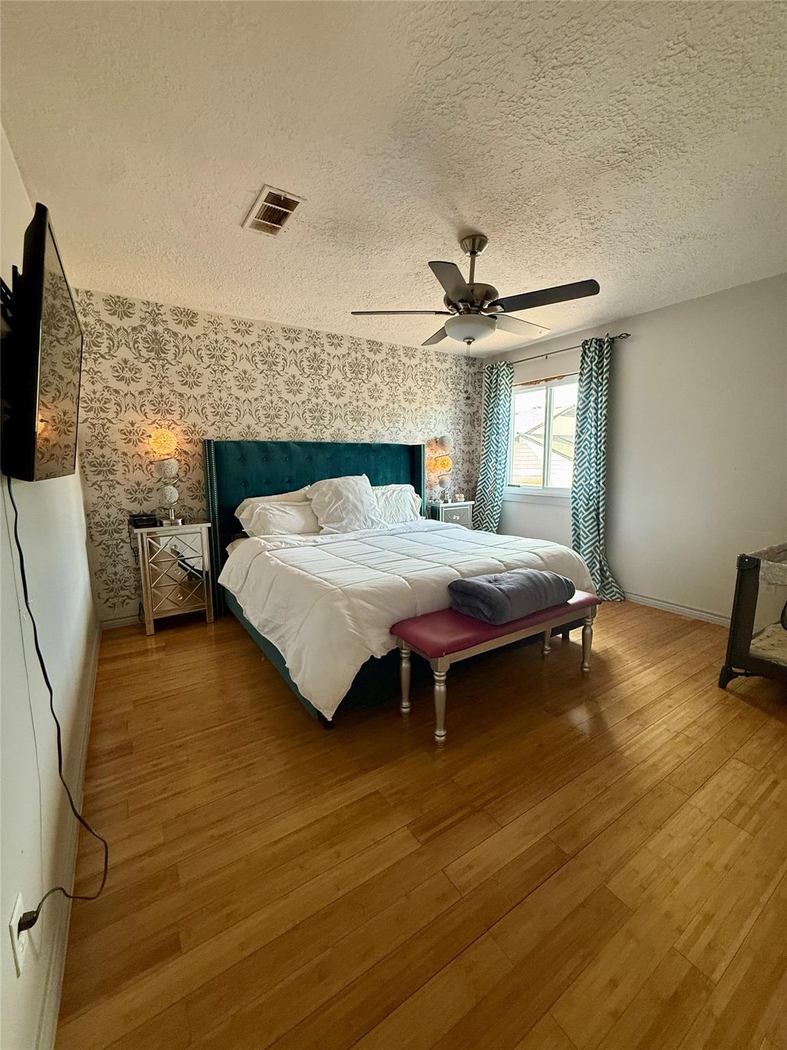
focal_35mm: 14
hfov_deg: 85.7
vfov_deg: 102.1
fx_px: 424
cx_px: 394
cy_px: 525
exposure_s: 1/60
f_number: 2.2
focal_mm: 2.22
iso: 200
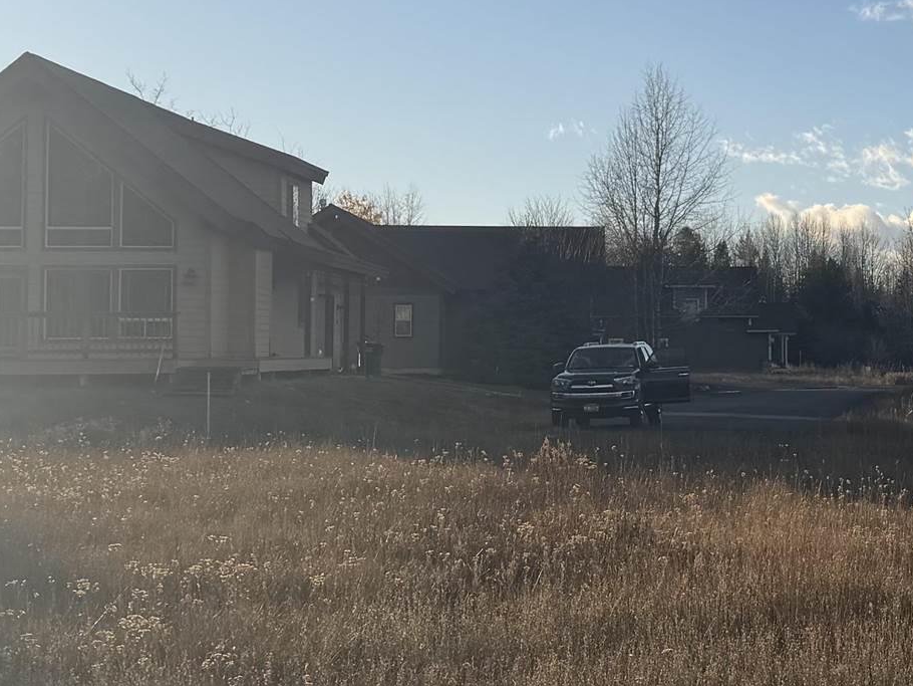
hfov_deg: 23.2
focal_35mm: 81
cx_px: 895
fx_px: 2137
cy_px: 254
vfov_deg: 18.2
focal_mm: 6.76
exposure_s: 1/4975
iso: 80
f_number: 1.78
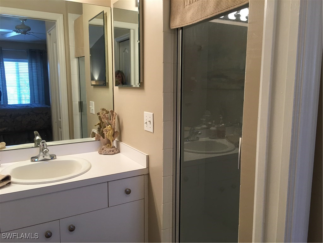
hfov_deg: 61.7
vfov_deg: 48.2
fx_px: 271
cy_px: 122
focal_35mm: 29
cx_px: 162
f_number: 2.2
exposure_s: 1/30
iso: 32
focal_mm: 4.15
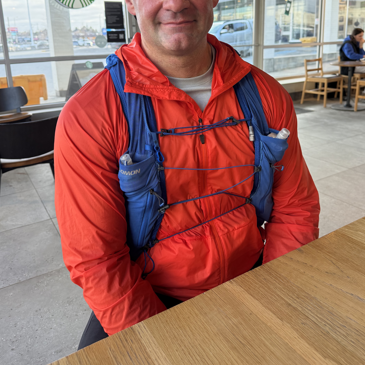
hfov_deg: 55.6
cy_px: 116
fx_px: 346
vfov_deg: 54.3
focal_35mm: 29
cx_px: 184
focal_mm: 6.76
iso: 160
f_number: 1.78
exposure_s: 1/234
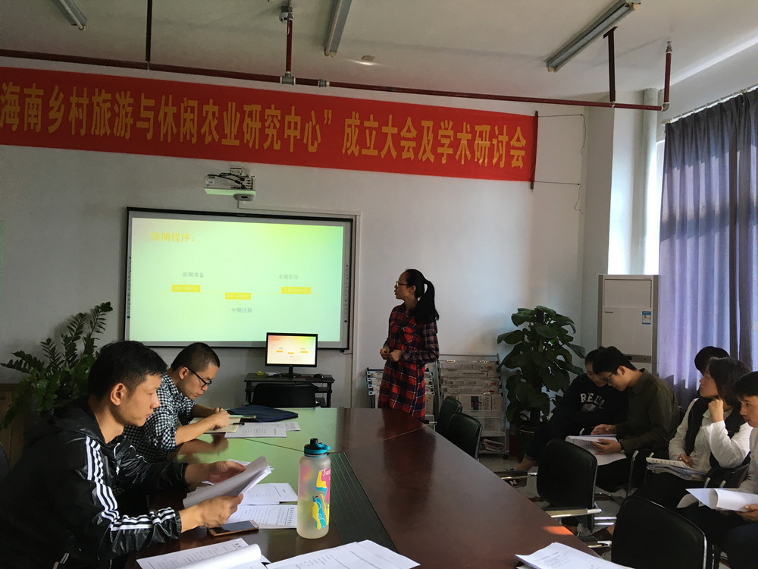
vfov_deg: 48.2
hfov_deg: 61.7
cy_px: 284
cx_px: 379
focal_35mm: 29
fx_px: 635
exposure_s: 1/33
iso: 25
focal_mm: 4.15
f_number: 2.2
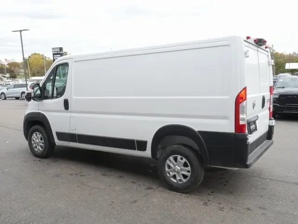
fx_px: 276
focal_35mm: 32
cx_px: 149
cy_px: 112
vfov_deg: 44.2
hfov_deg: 56.8
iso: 800
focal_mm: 16
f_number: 20
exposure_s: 1/60
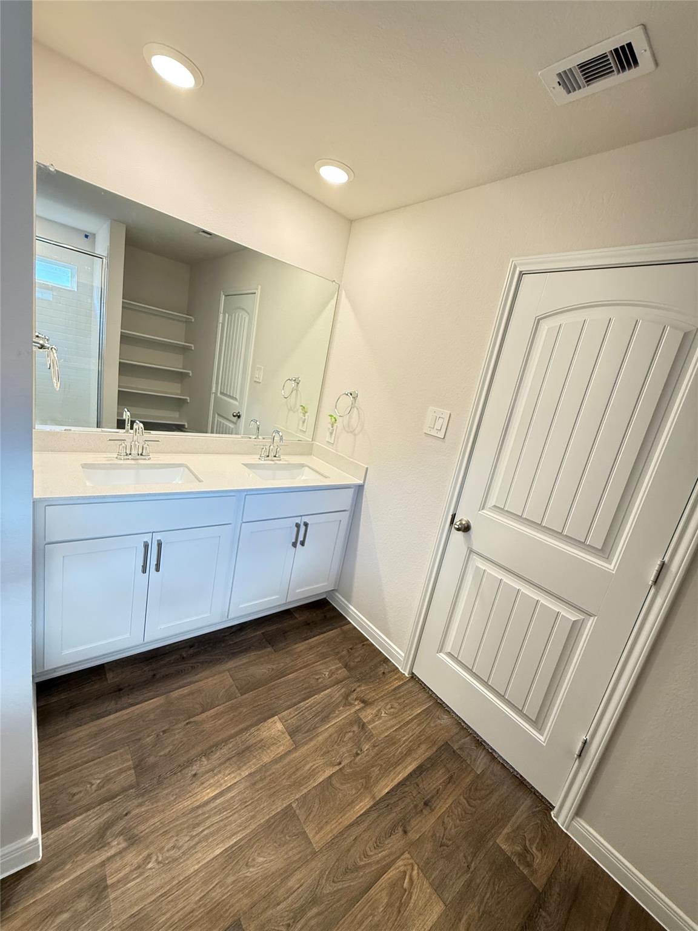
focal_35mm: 14
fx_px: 376
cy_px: 466
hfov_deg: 85.7
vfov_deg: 102.1
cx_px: 349
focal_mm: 2.22
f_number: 2.2
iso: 320
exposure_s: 1/60
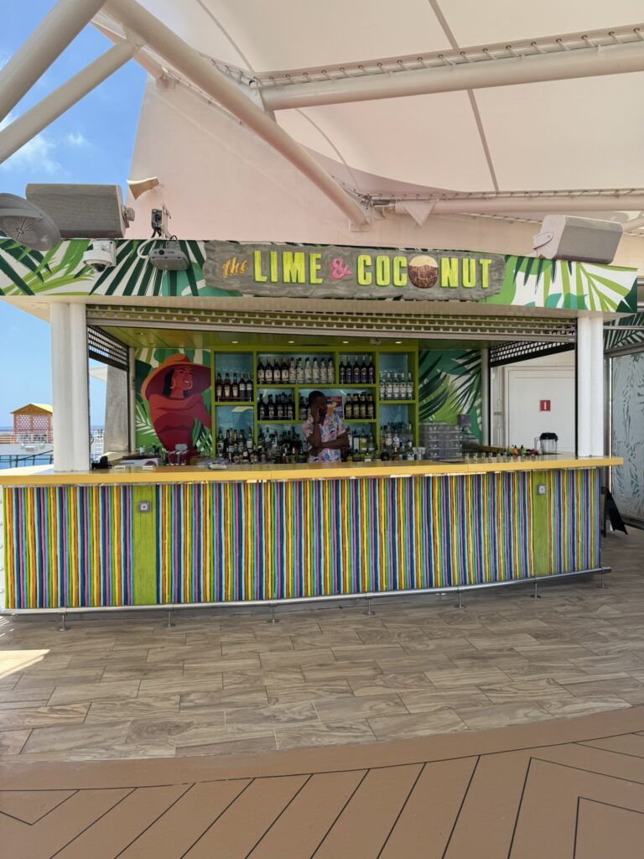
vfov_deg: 71.6
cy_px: 430
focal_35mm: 24
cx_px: 322
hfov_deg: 56.8
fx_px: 595
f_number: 1.78
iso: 80
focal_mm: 6.76
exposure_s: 1/2174
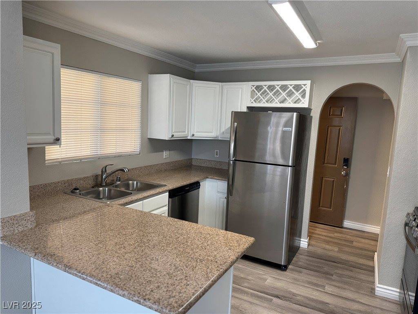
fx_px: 290
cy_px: 157
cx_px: 209
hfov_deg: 71.6
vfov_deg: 56.8
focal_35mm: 24
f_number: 1.78
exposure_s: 1/120
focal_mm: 6.76
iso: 100
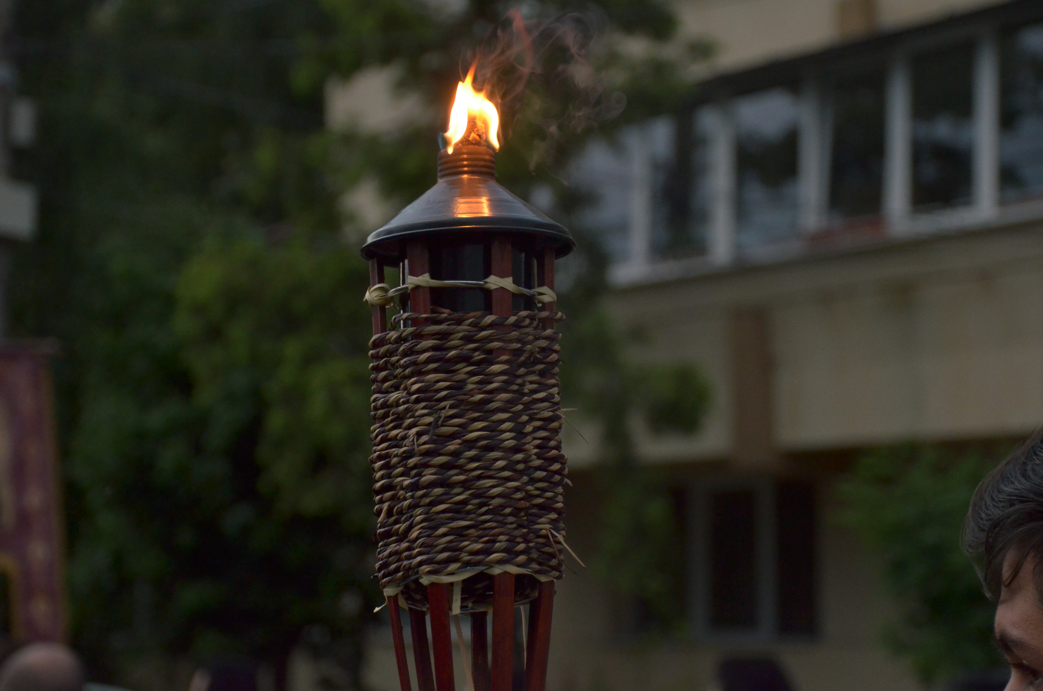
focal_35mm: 78
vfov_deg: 17.4
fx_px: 2255
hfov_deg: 26.0
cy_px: 346
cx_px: 522
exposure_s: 1/320
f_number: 4.8
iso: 1600
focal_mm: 52
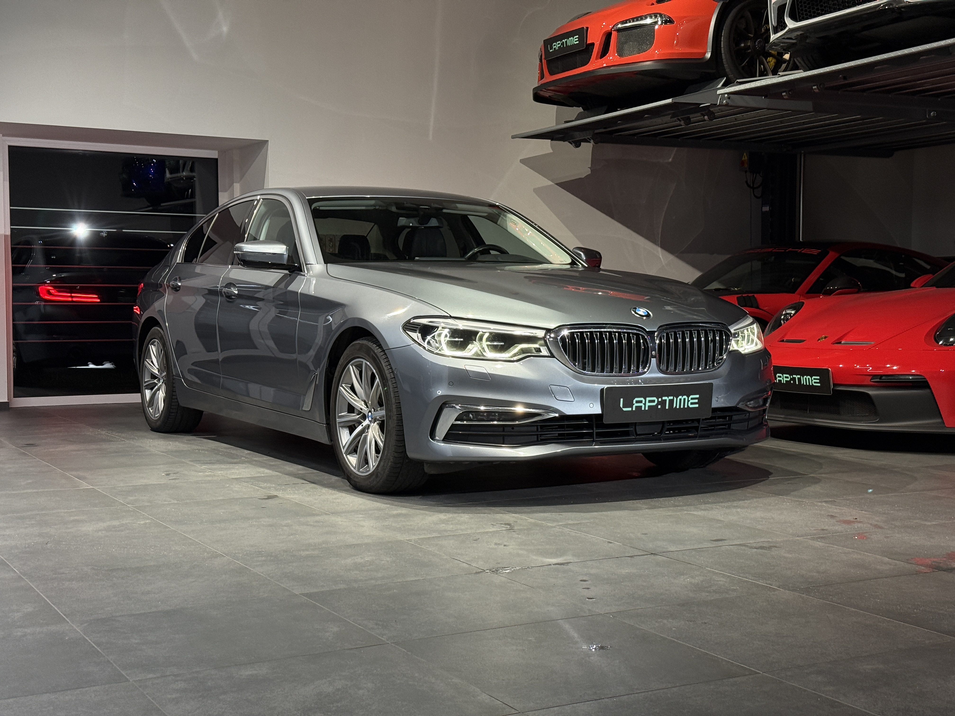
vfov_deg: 30.3
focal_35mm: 48
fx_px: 1324
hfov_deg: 39.7
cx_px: 478
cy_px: 358
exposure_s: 1/55
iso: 100
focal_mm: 6.76
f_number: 1.78
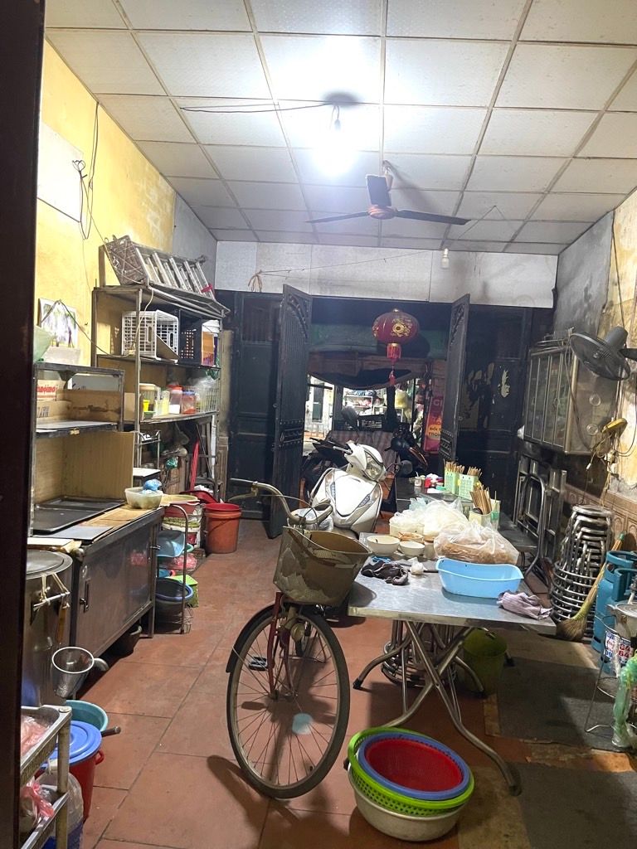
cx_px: 318
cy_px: 424
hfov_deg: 54.9
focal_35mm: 25
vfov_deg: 69.4
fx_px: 613
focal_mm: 5.1
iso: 400
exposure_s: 1/33
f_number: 1.6
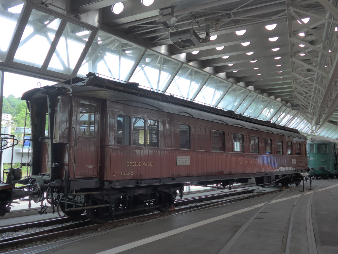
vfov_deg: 48.2
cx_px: 169
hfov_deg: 61.7
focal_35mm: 29
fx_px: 283
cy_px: 127
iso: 160
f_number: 2
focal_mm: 6
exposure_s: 1/250
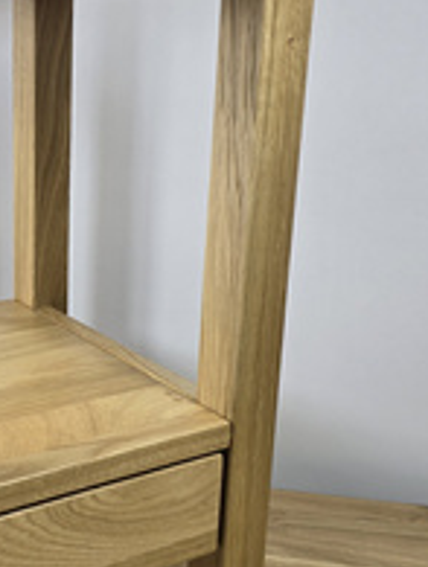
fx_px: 871
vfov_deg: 36.1
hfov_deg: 26.3
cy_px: 273
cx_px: 9
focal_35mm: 53
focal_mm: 6.3
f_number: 1.7
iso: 20
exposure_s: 1/100
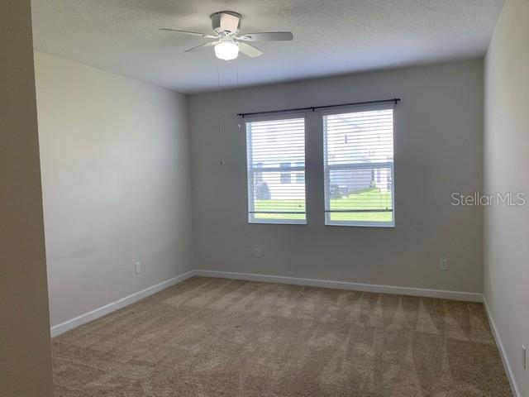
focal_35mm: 26
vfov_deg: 53.1
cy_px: 198
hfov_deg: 67.3
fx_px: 397
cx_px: 264
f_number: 1.8
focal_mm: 4.25
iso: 64
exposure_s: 1/121
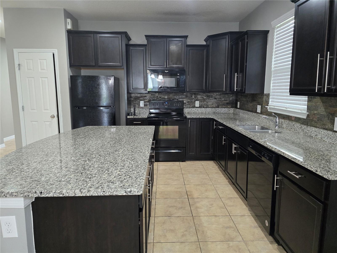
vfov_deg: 58.9
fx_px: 224
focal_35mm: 23
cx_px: 168
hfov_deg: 73.9
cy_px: 126
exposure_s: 1/120
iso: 800
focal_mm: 6.3
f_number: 1.7
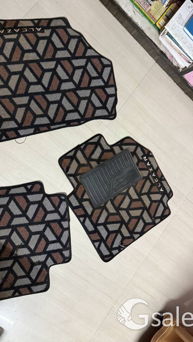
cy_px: 170
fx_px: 245
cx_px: 78
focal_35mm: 27
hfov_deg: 42.7
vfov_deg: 69.8
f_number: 1.78
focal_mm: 6.76
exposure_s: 1/50
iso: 640
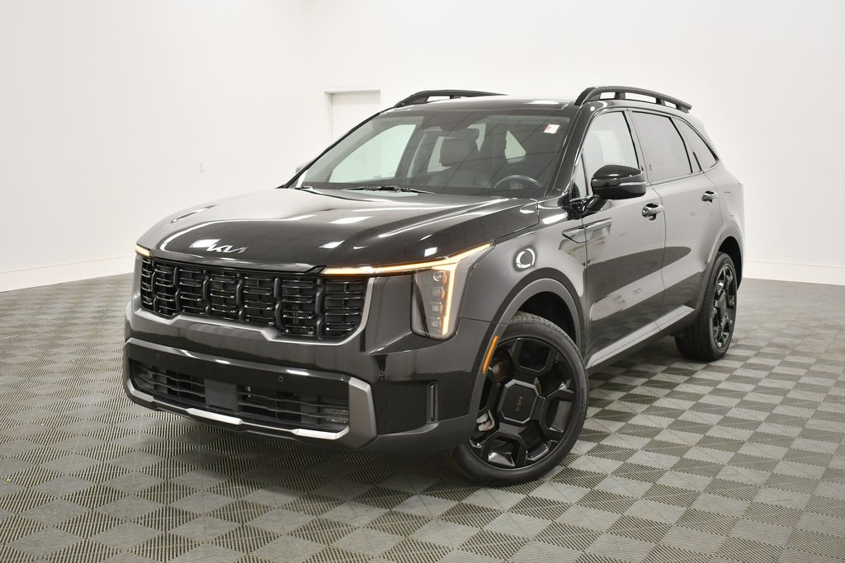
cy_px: 282
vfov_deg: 33.4
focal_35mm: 40
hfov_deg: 48.5
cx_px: 422
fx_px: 939
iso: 800
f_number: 4
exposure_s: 1/200
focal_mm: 27
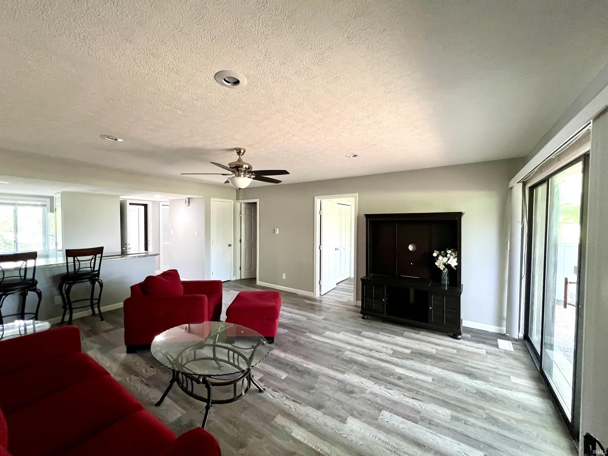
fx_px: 228
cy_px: 228
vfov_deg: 89.9
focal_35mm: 13
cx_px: 304
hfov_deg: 106.2
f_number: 1.8
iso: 500
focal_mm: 1.57
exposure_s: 1/60
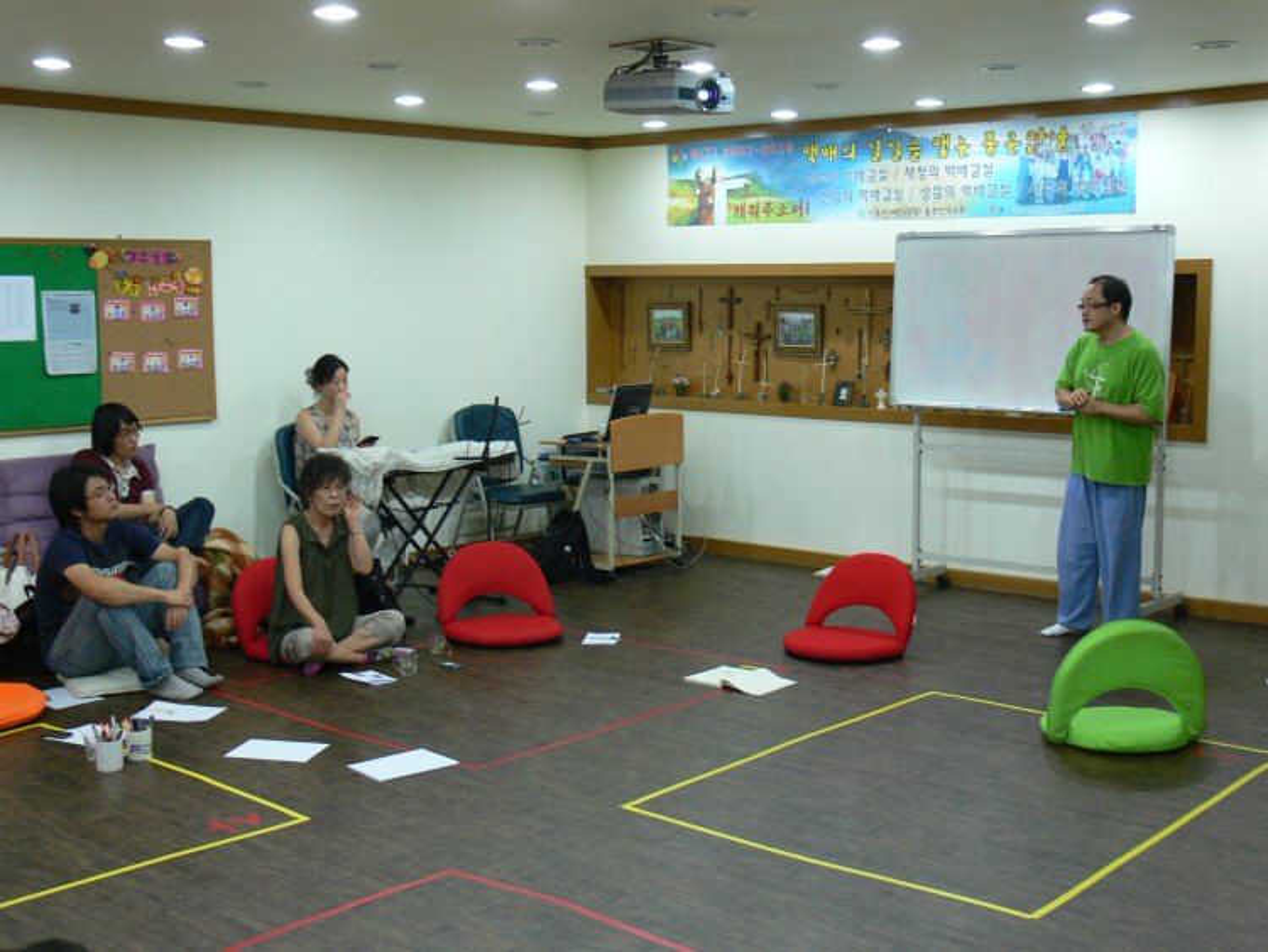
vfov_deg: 33.6
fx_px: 1576
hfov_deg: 43.8
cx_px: 634
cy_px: 476
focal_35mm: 43
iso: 200
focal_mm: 9.1
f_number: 2.8
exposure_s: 1/20
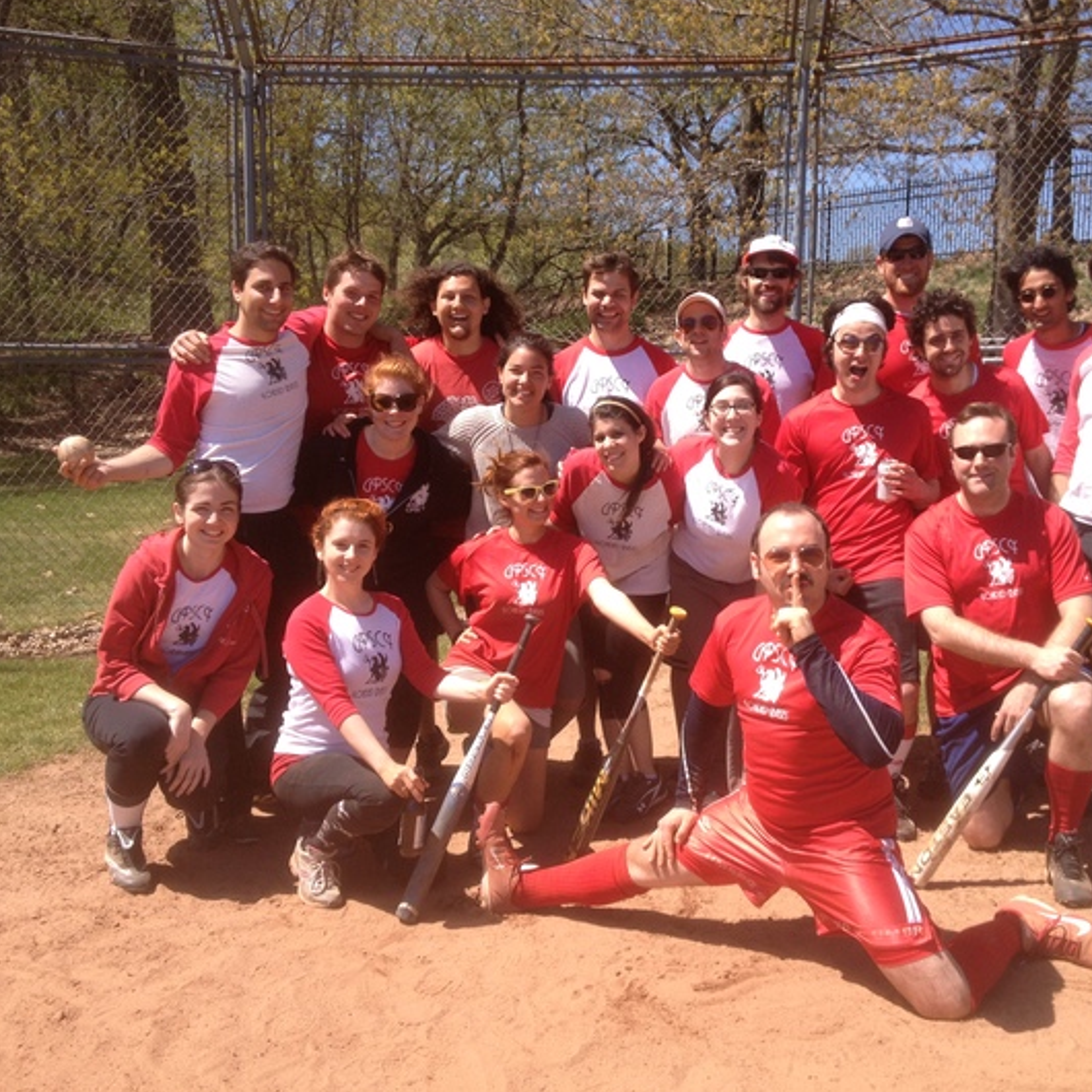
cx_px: 641
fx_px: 1499
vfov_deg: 40.0
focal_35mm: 42
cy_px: 552
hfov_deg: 39.9
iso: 50
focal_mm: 4.28
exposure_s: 1/1004
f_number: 2.4
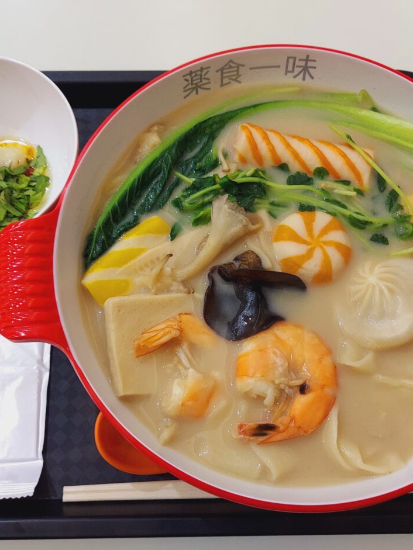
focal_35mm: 34
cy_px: 271
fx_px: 541
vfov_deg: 53.9
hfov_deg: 41.8
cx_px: 204
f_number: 2
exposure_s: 1/60
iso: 160
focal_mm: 4.6
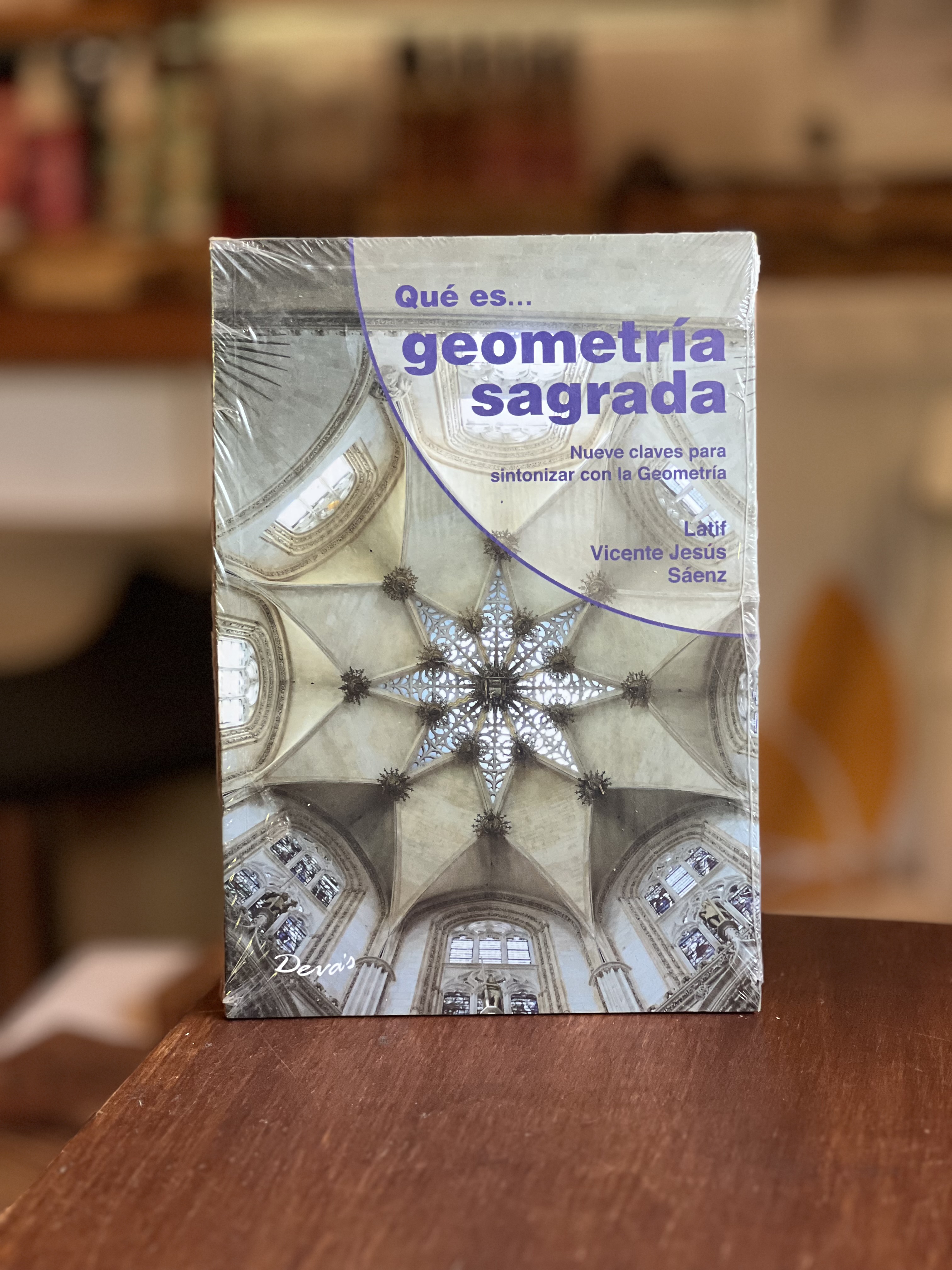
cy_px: 635
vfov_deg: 25.3
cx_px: 476
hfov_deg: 19.1
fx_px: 2824
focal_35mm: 77
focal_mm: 9
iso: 320
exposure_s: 1/40
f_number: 2.8
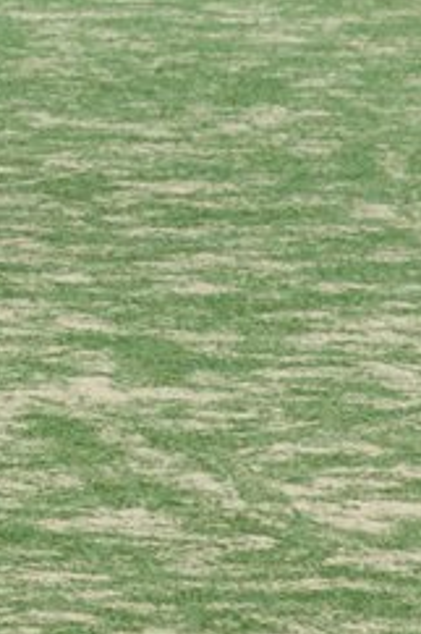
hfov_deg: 2.6
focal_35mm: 521
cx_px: -829
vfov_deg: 3.9
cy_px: -322
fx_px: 9152
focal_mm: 70
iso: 200
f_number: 5.6
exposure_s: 1/400
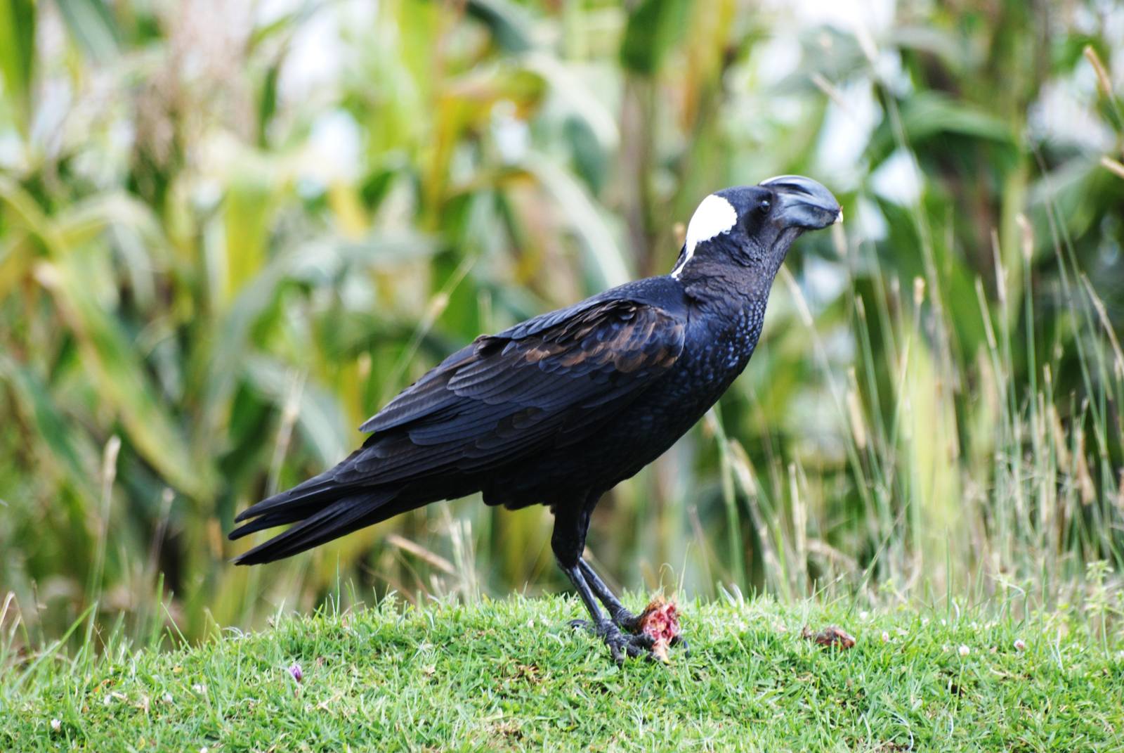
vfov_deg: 3.4
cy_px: 376
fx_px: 12660
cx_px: 562
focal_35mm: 405
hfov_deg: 5.1
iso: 400
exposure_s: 1/320
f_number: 5.6
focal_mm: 270
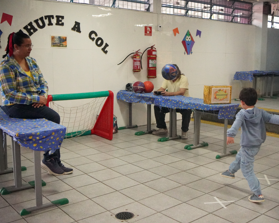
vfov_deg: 37.7
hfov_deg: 46.1
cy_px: 110
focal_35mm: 40
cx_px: 156
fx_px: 327
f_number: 2
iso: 12800
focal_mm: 23
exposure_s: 1/4000
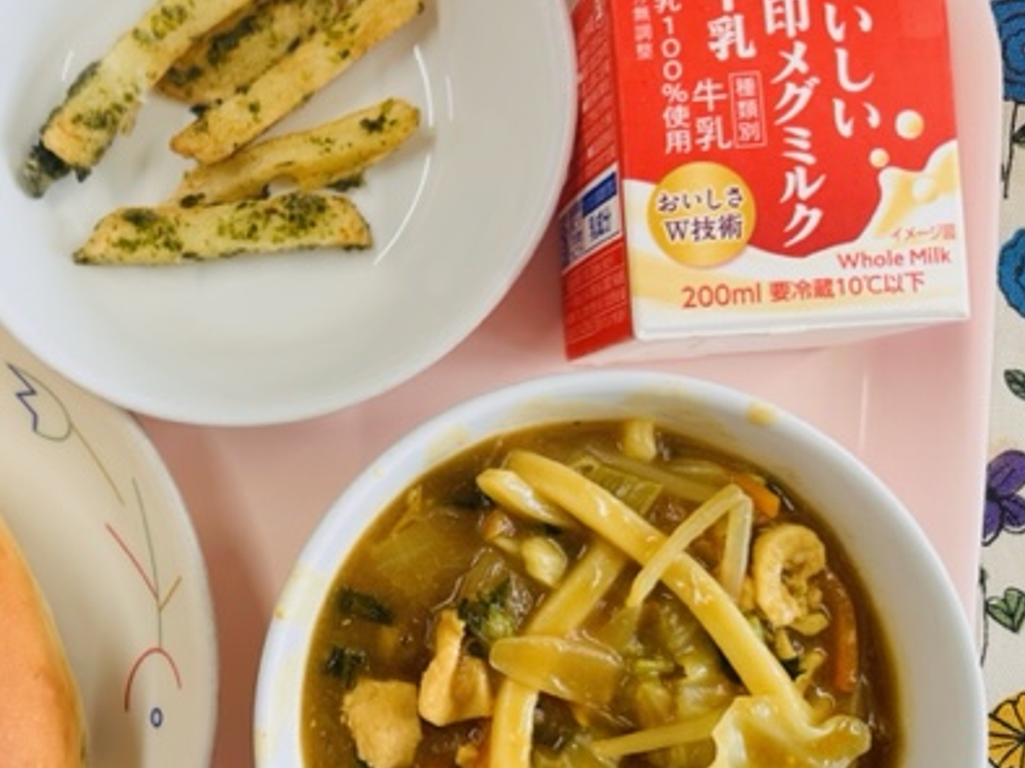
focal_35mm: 39
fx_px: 1154
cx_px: 208
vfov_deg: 36.7
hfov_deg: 45.5
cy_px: 435
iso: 80
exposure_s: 1/121
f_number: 1.78
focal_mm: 6.86
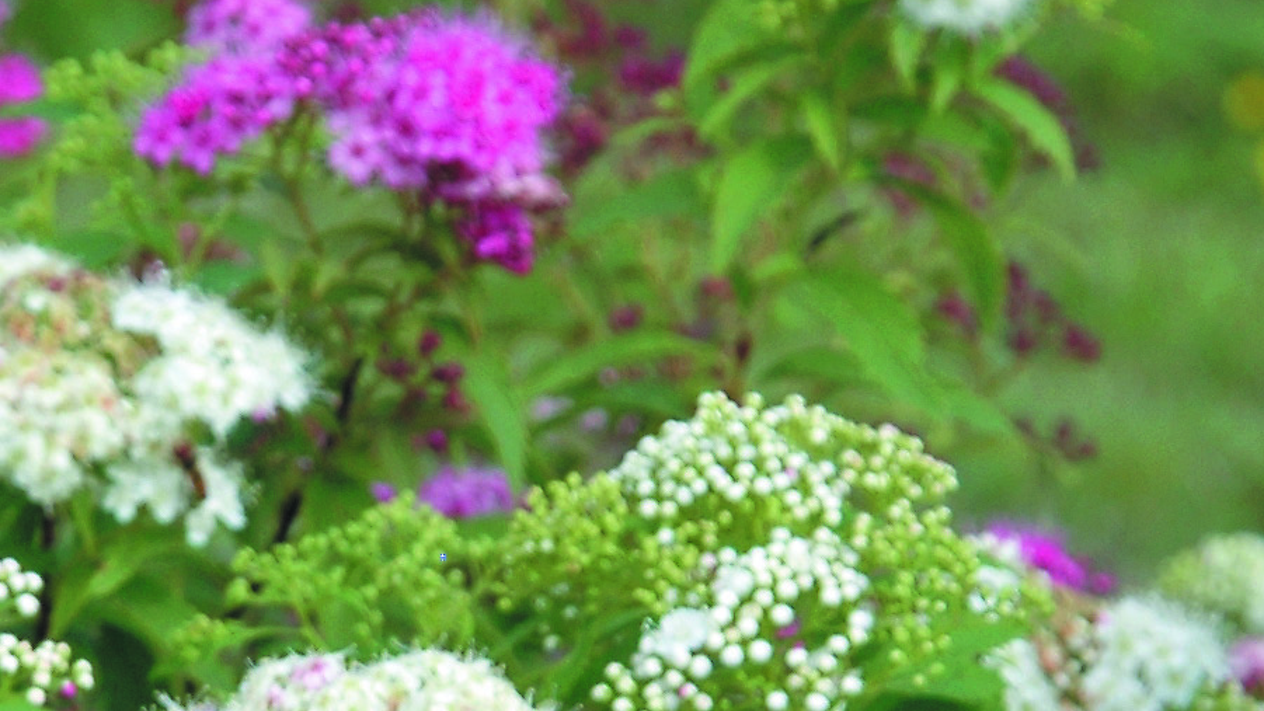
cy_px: 1048
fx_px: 10894
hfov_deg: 6.6
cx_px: -168
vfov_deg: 3.7
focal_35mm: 325
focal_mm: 62
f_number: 7.1
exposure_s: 1/400
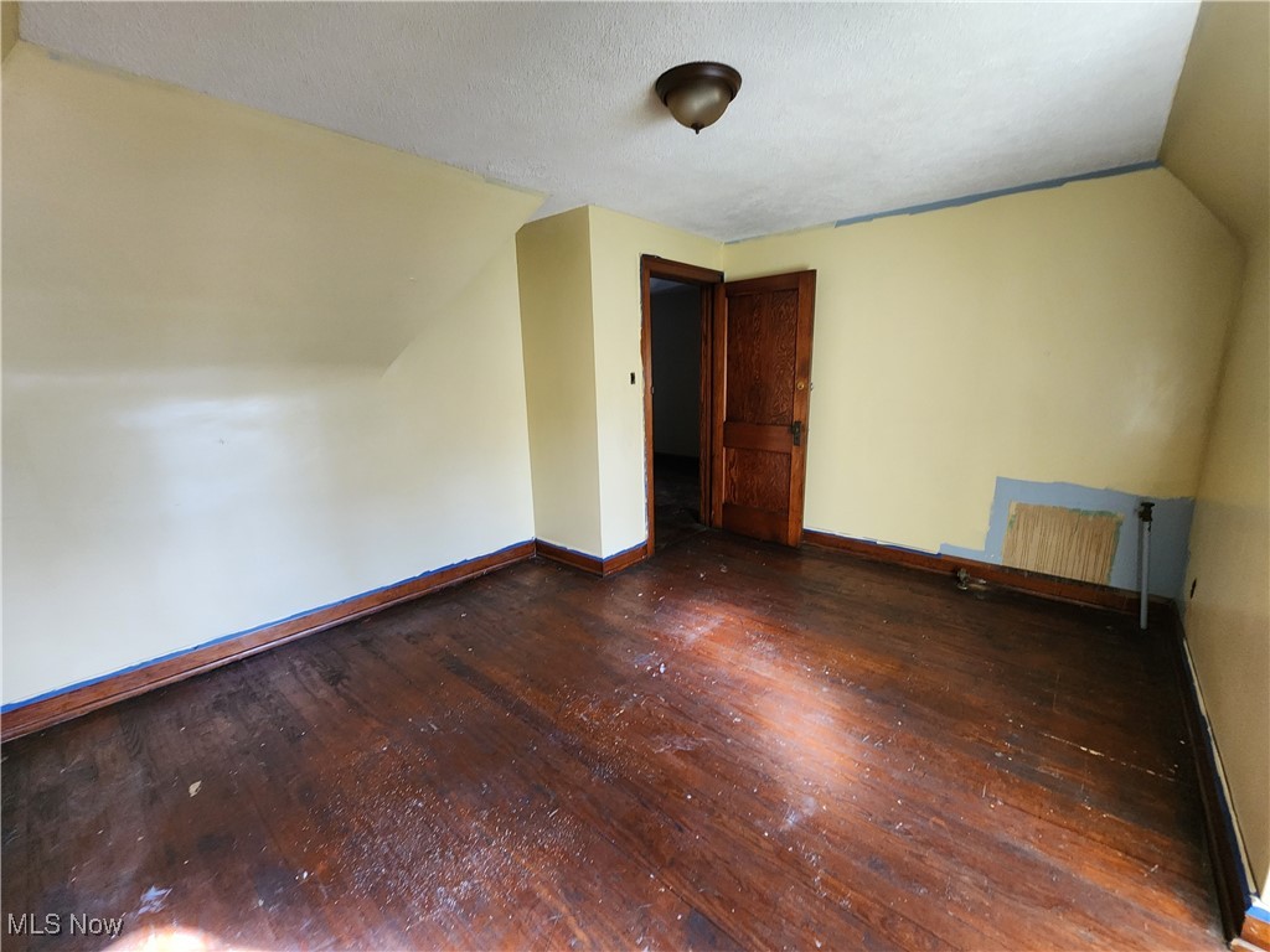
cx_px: 635
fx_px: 477
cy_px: 476
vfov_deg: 89.9
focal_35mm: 13
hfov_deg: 106.2
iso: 320
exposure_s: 1/30
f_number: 2.2
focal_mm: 2.2
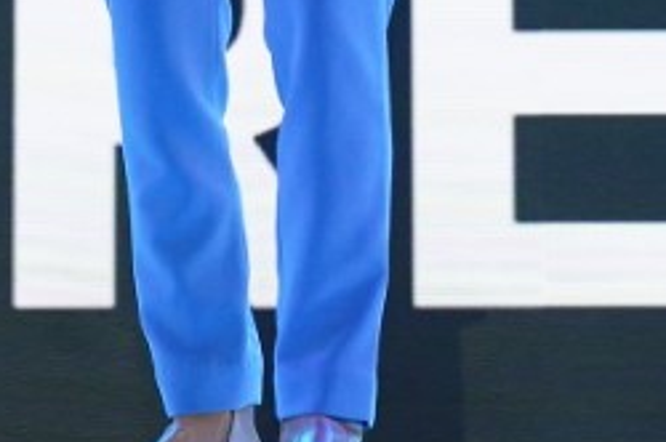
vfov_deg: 3.8
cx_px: 224
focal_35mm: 357
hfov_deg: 5.8
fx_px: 6596
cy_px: -793
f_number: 5
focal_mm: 55
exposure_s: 1/250
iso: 2000
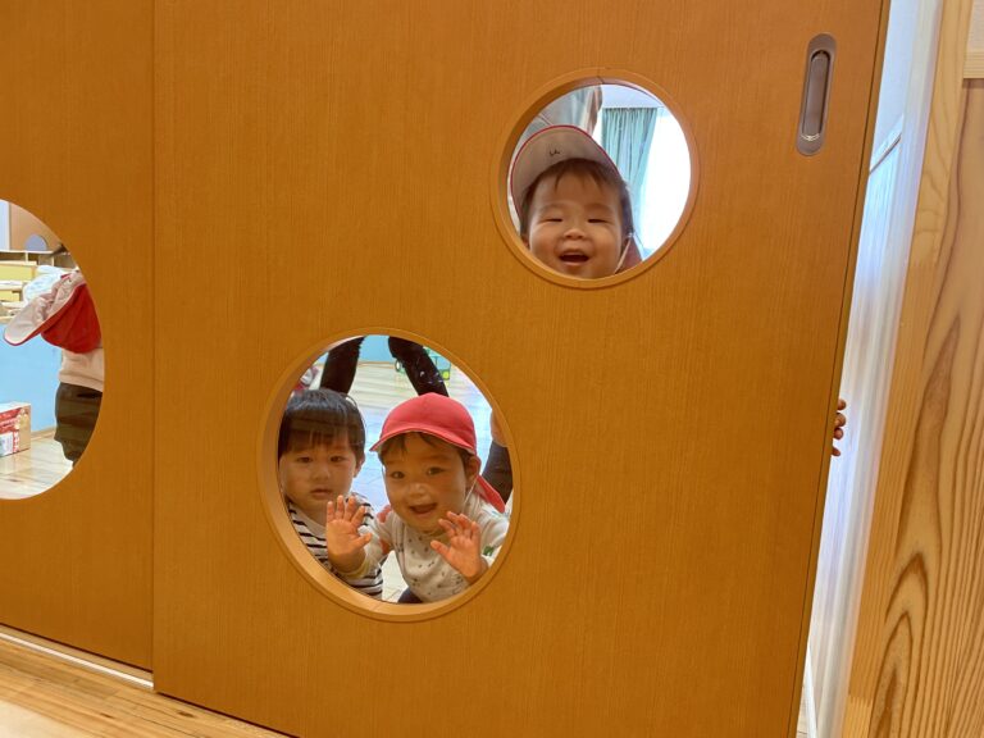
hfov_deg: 67.3
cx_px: 492
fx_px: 739
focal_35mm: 26
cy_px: 369
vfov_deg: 53.1
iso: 80
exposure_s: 1/50
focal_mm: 4.2
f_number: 1.6
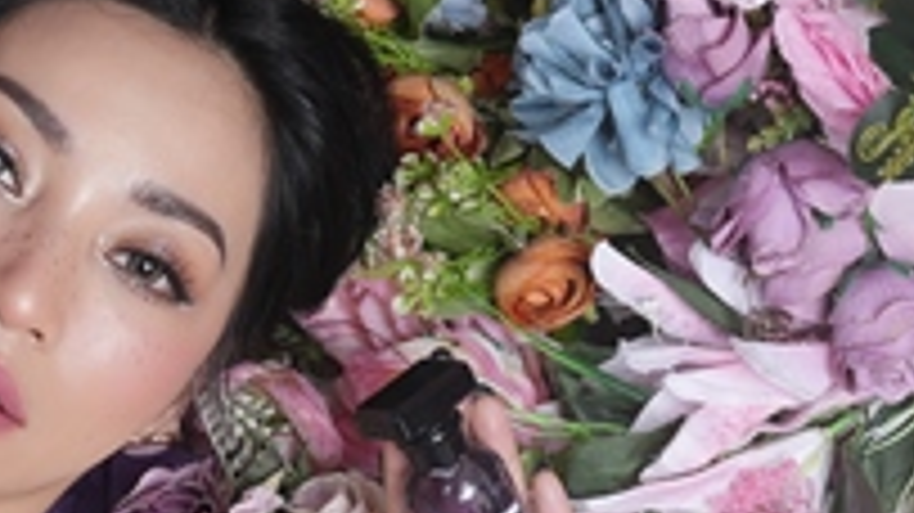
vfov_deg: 9.9
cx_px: -45
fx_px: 2956
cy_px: 394
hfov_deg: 17.1
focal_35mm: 122
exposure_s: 1/160
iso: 160
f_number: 6.3
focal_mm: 25
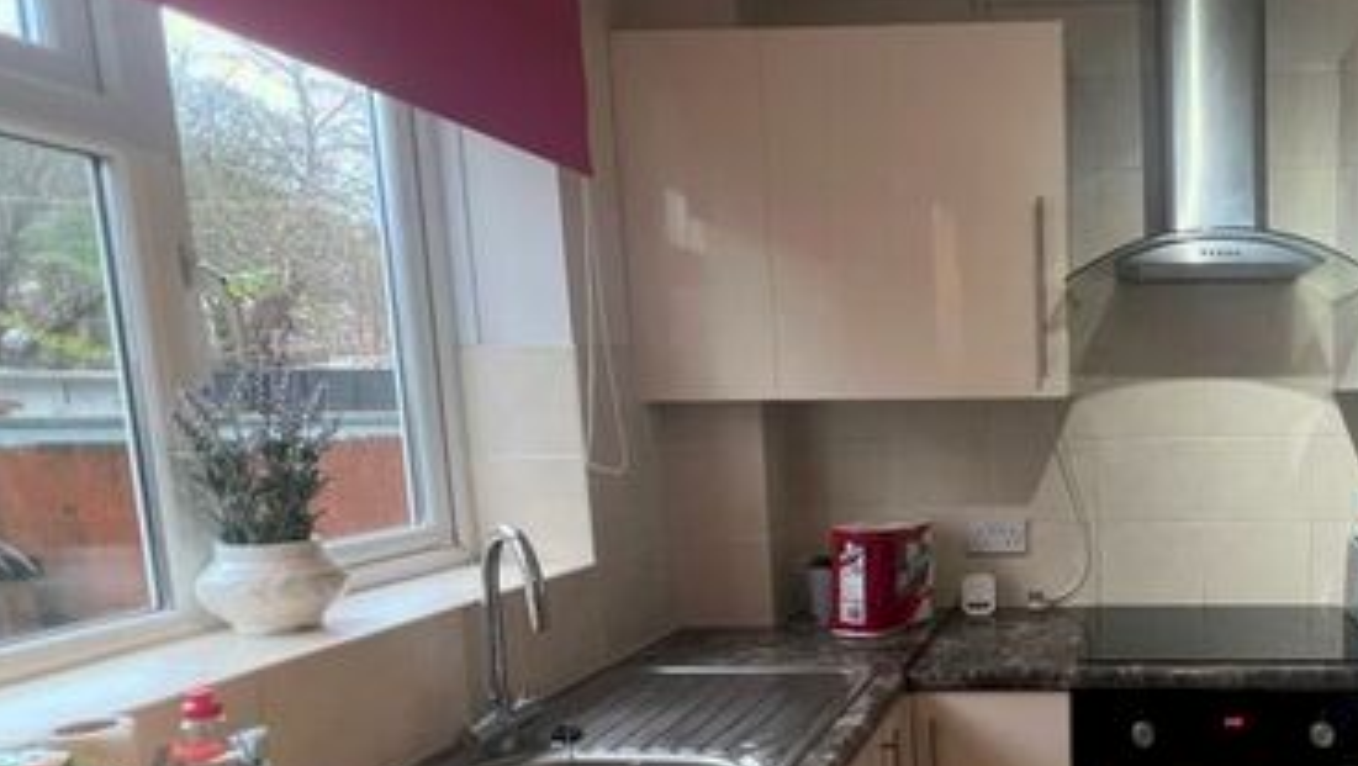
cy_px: 546
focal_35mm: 27
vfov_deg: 42.0
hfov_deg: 63.2
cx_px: 1106
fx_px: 973
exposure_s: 1/50
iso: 160
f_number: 1.8
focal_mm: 1.57
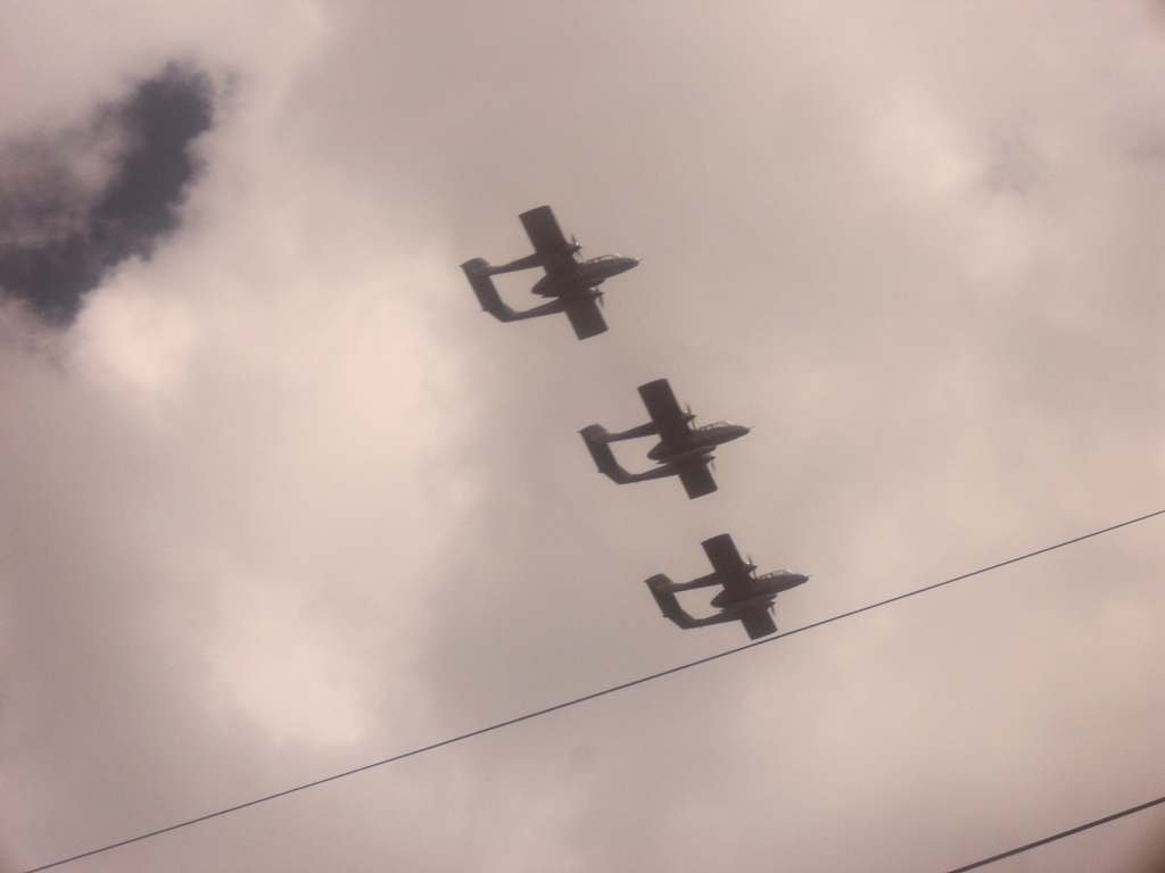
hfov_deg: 18.7
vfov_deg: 14.1
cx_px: 582
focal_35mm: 105
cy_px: 436
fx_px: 3534
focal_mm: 18.9
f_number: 15.2
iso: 80
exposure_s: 1/180
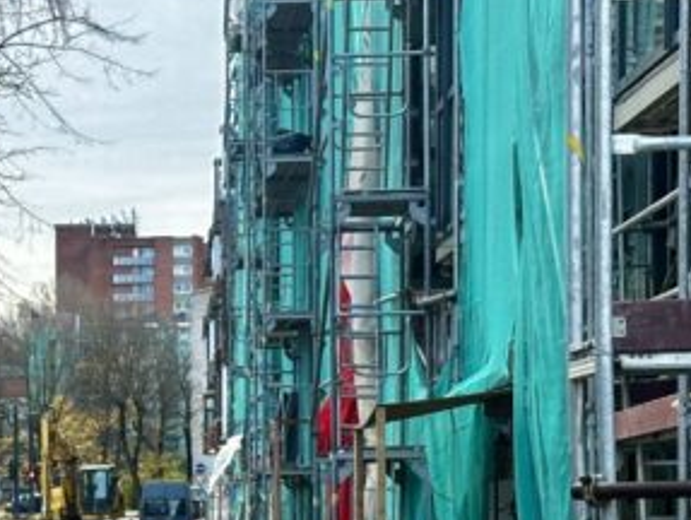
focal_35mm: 171
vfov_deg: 8.6
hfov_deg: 11.3
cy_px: 590
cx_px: -185
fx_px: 3418
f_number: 1.78
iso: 64
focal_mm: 6.86
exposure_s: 1/355
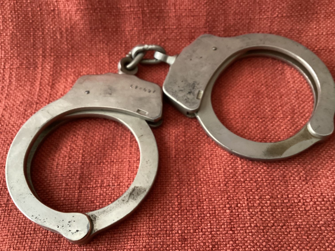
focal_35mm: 31
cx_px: 168
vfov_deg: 45.4
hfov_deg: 58.3
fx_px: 300
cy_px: 126
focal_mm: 3.3
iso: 400
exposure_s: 1/40
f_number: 2.4
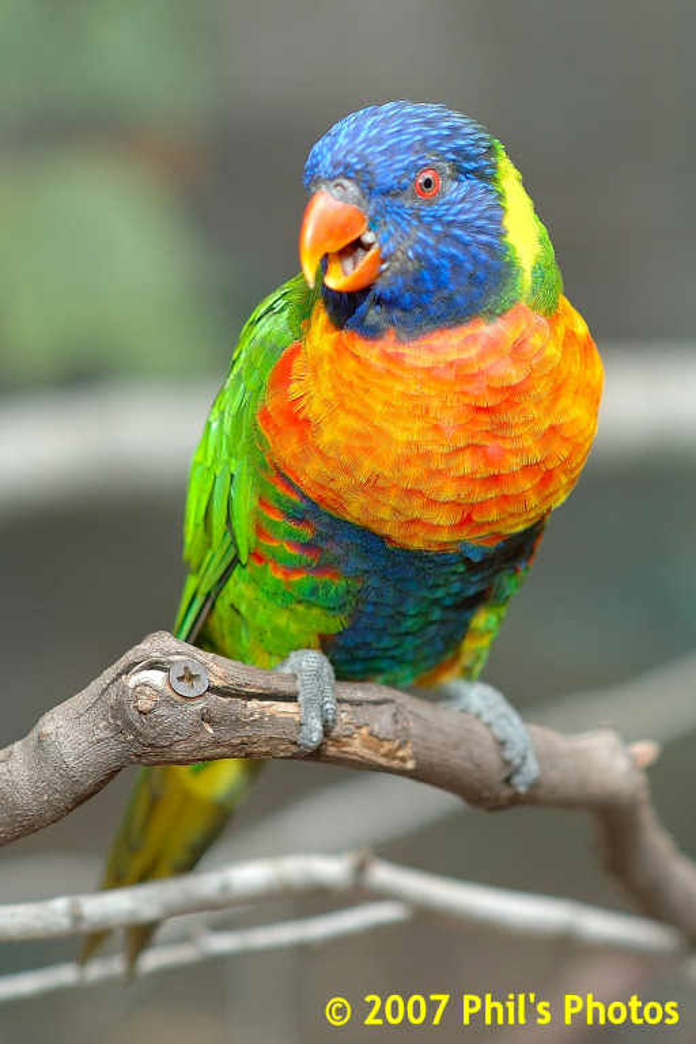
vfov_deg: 16.1
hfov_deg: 10.8
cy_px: 522
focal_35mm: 128
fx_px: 3697
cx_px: 348
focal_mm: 85
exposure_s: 1/250
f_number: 2.8
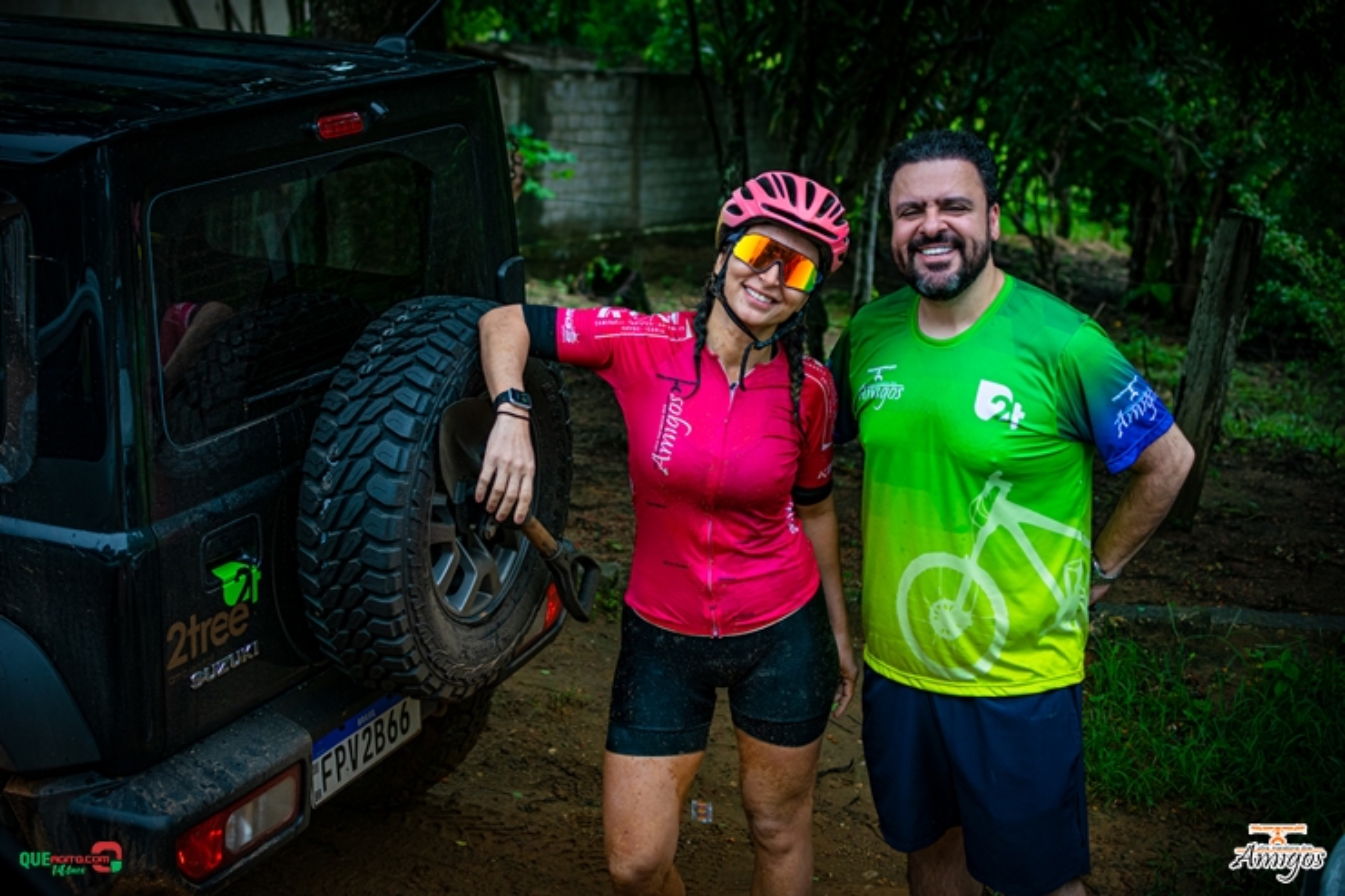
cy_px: 448
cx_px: 672
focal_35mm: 52
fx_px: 1961
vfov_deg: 25.8
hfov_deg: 37.9
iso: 250
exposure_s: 1/1600
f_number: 3.2
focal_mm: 35
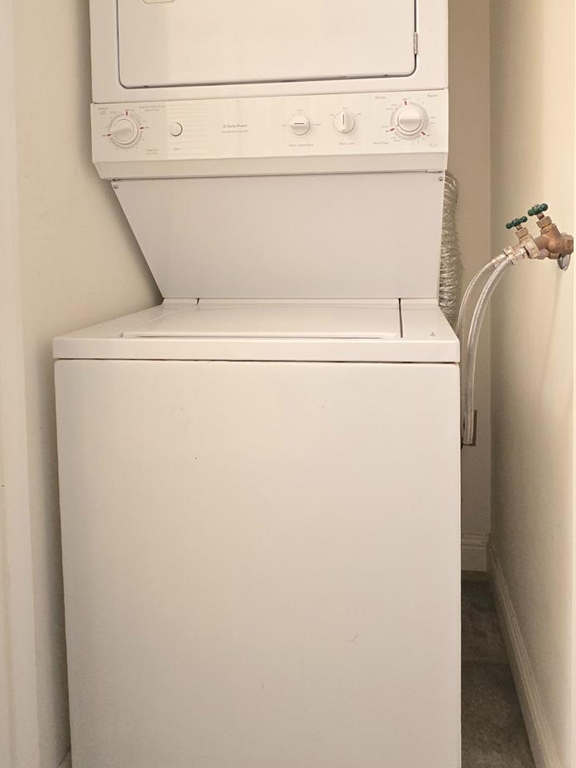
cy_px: 263
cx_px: 334
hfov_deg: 63.0
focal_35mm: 21
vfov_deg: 76.8
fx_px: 466
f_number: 2.2
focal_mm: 2.2
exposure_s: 1/60
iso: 1250
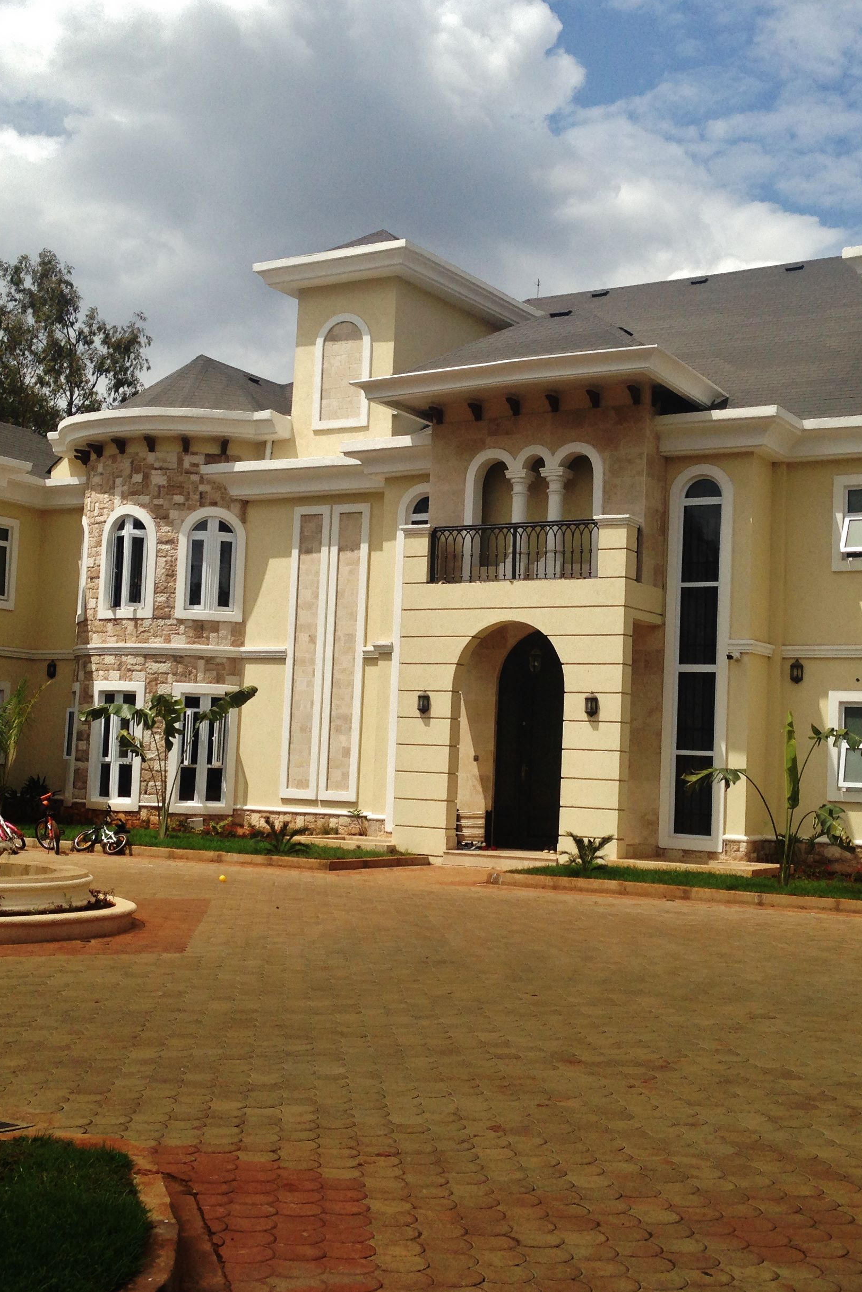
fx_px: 1652
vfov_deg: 42.7
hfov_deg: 29.2
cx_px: 456
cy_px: 645
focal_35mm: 46
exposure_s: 1/2857
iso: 50
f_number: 2.4
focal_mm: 4.12
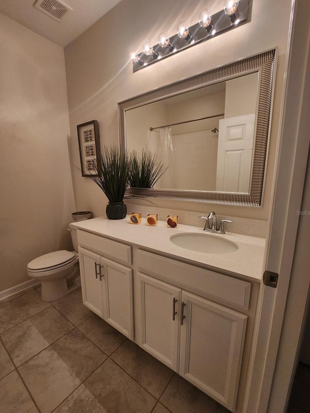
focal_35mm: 14
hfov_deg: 85.7
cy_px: 212
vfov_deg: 102.0
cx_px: 156
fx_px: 167
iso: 160
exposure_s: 1/60
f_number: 2.2
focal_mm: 1.7
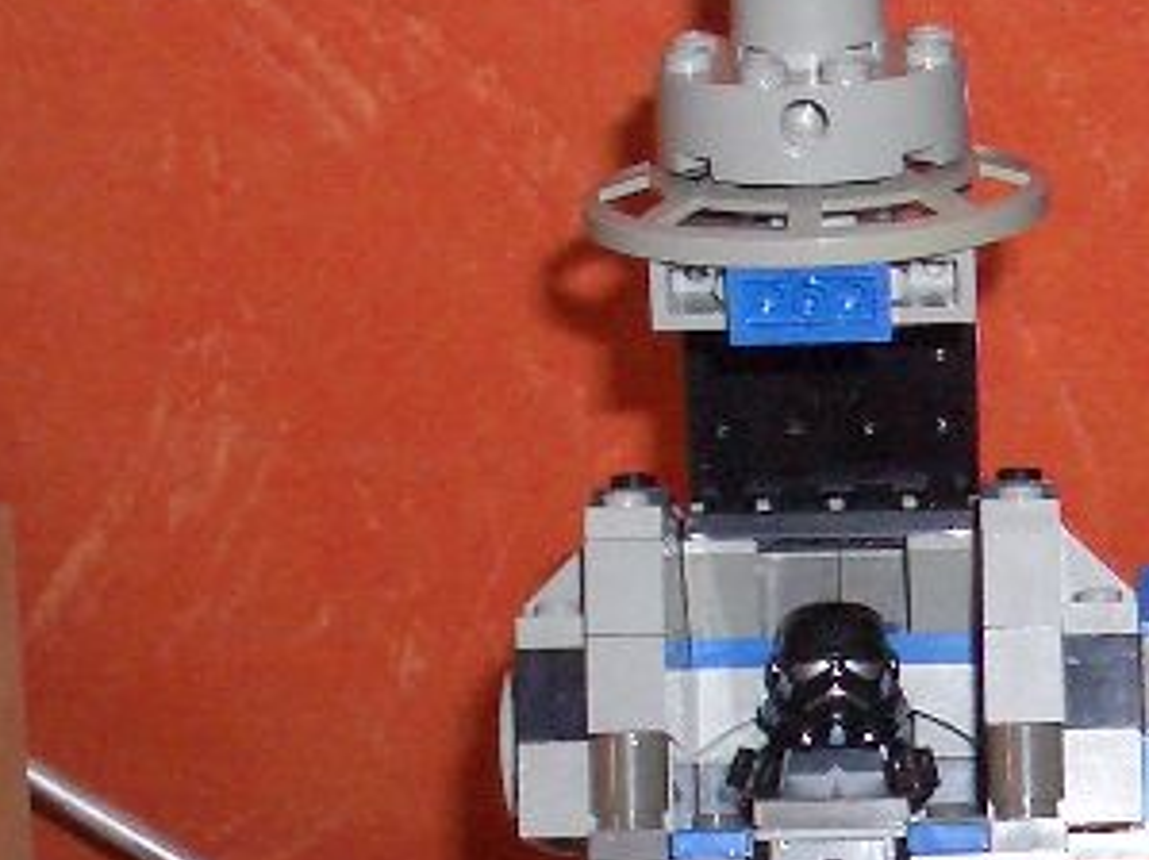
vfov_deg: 12.2
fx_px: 3982
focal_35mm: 120
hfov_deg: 15.7
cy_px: 810
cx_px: 1460
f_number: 4.3
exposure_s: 1/40
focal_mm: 5.8
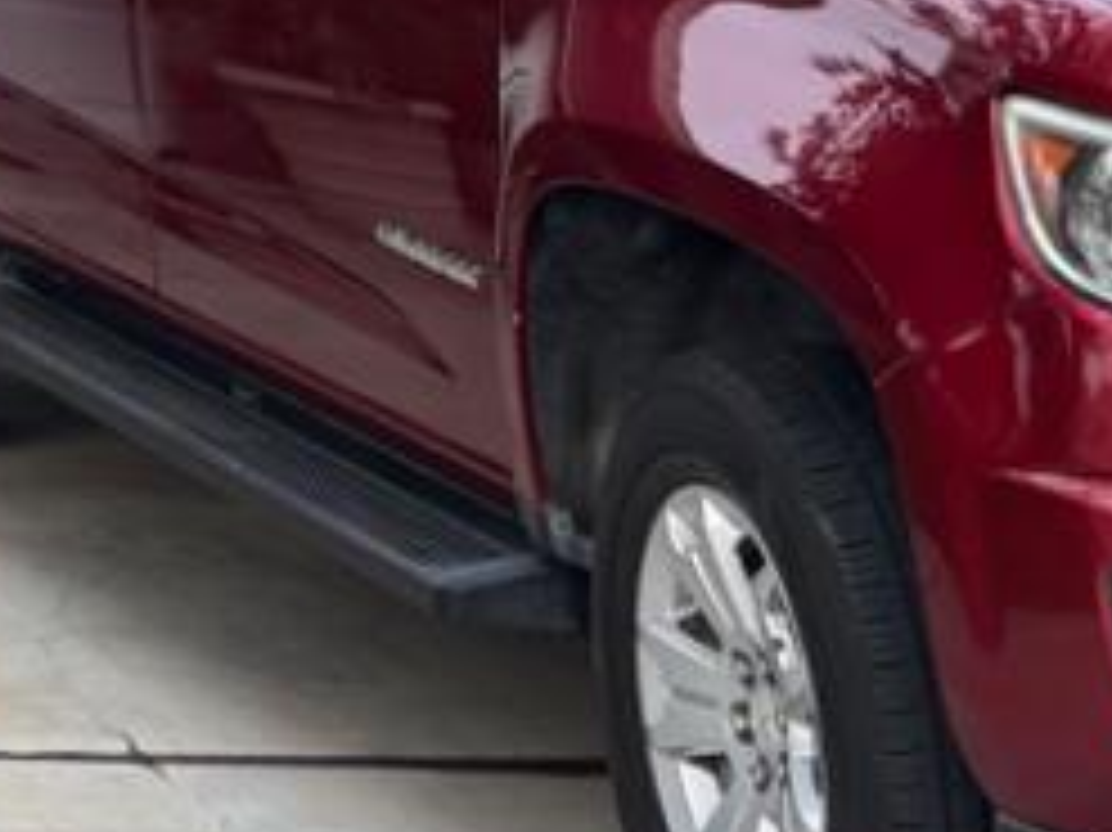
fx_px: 5073
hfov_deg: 10.5
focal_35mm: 158
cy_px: -1037
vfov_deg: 8.7
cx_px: -1657
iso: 50
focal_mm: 5.96
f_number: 1.6
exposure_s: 1/180
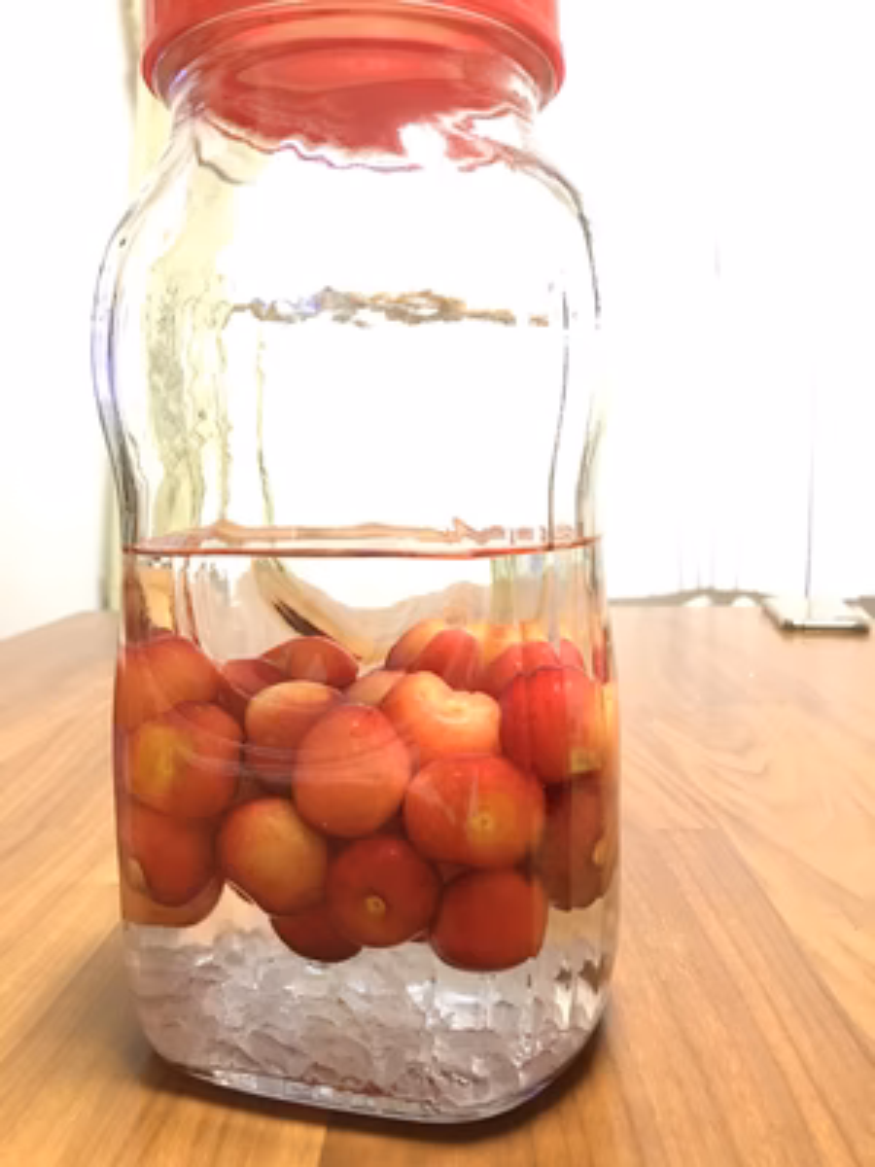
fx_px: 944
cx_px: 438
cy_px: 584
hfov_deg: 49.7
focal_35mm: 28
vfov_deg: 63.4
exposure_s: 1/9
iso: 100
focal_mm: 3.99
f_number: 1.8
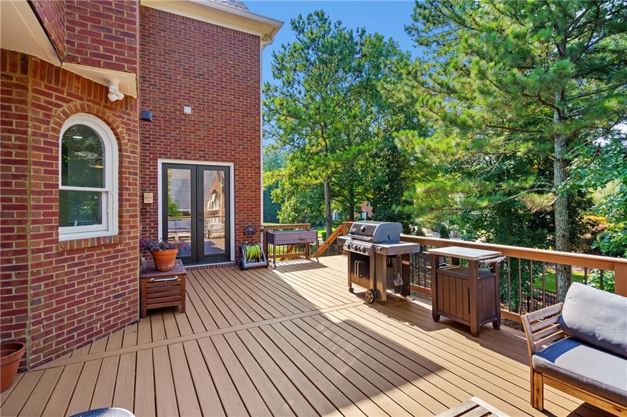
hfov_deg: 93.3
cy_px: 208
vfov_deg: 70.4
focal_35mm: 17
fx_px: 296
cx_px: 314
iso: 1250
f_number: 6.3
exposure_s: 1/320
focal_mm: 17
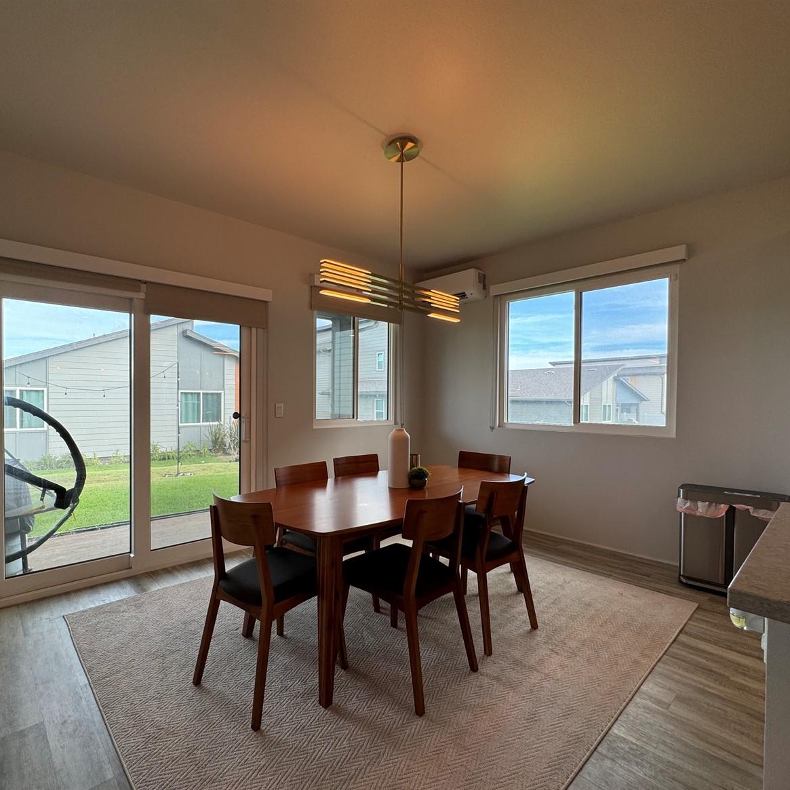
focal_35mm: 17
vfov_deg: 84.0
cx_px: 347
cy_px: 405
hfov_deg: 83.6
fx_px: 439
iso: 50
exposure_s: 1/120
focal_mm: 2.22
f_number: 2.2
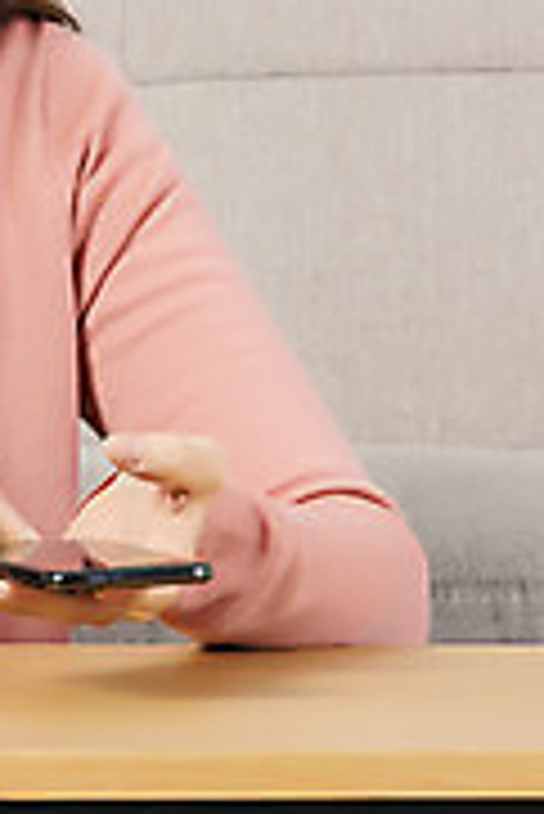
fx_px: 11582
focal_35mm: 512
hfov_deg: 2.7
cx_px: -659
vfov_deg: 4.0
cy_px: 58
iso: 100
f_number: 11
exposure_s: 1/125
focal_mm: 155
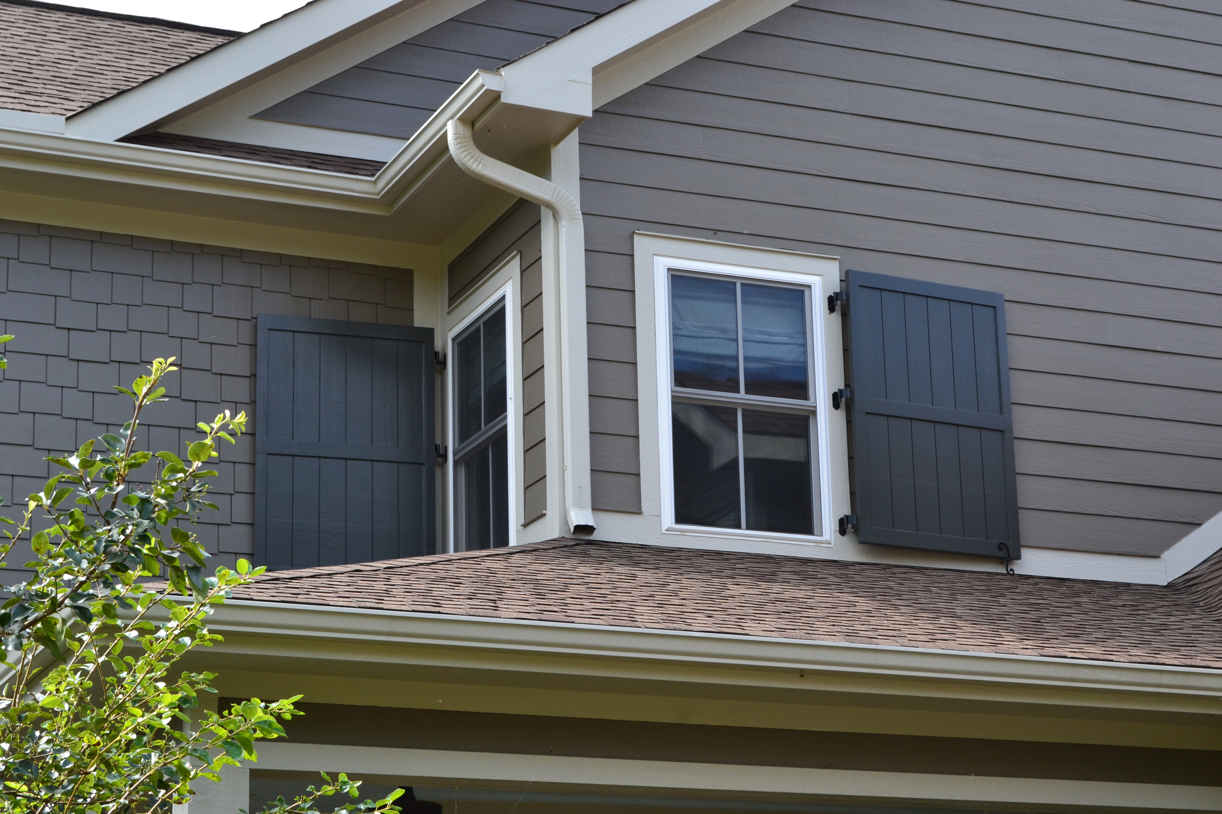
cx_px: 611
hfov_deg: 26.0
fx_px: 2647
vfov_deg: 17.5
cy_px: 407
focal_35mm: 78
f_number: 9
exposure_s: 1/160
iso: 400
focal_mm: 52
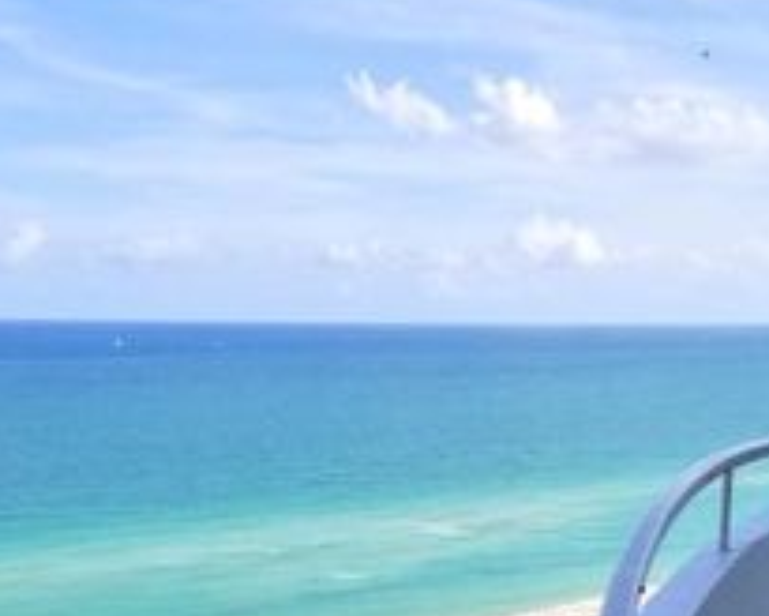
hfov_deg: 30.3
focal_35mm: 62
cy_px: 648
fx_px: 1411
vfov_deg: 23.3
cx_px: 506
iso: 50
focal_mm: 4.25
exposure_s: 1/3000
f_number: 1.7
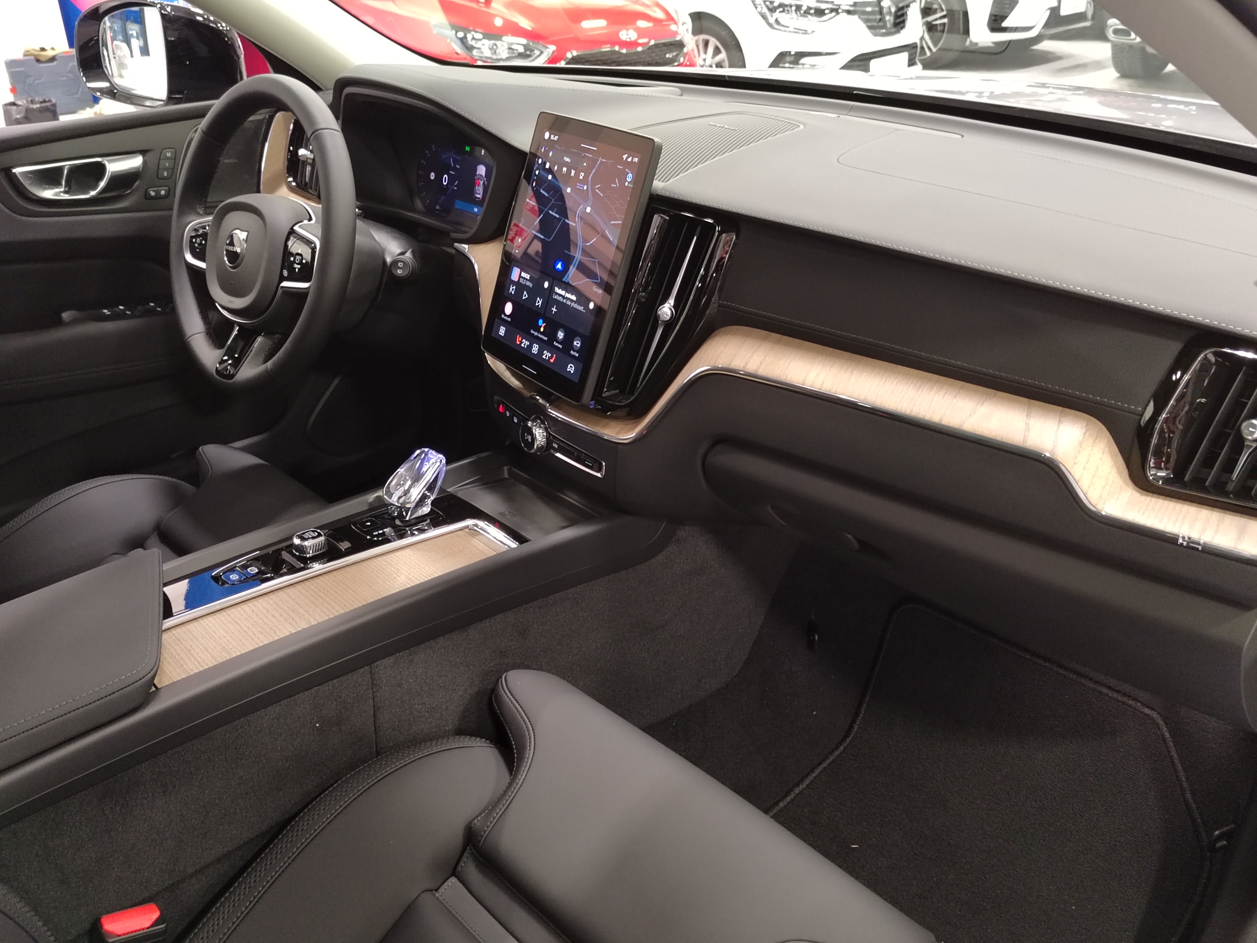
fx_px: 1089
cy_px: 472
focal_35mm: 30
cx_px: 628
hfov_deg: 60.0
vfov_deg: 46.8
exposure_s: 1/50
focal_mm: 5.52
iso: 3713
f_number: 1.9
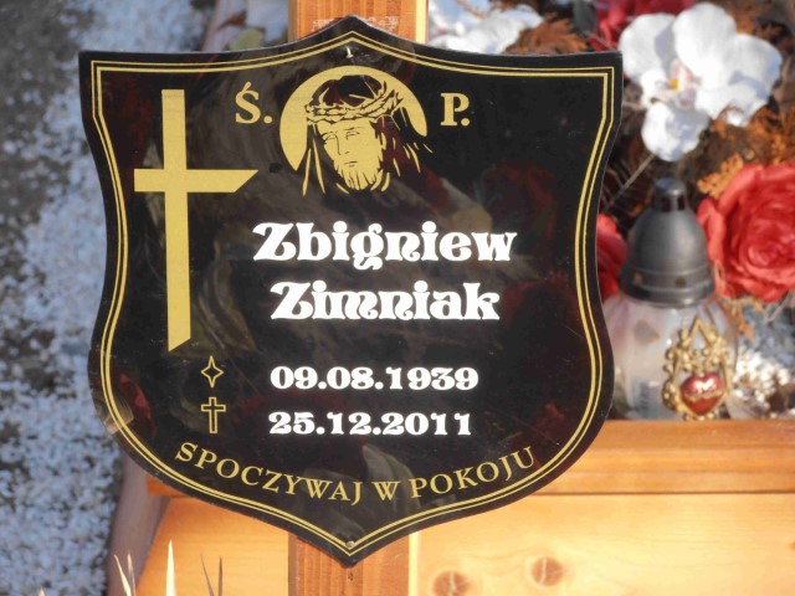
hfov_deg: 10.0
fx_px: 4547
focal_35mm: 198
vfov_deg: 7.5
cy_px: 298
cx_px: 398
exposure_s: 1/160
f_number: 5.8
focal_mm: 35.05
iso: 80
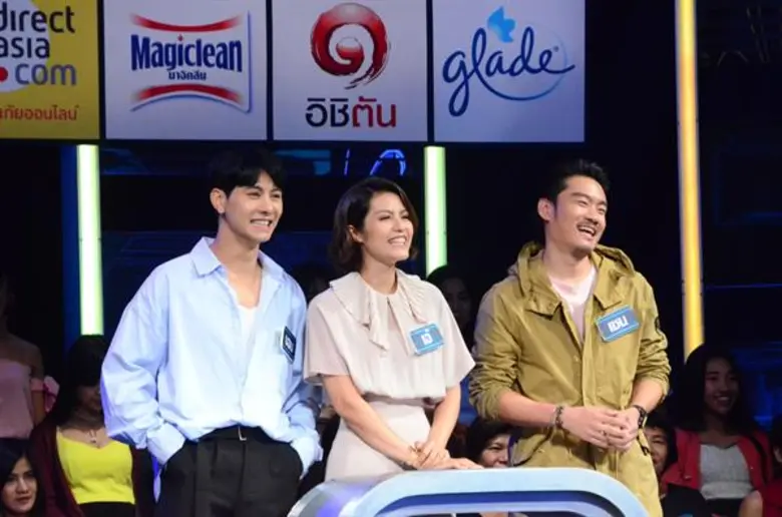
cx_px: 391
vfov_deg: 5.1
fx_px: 5851
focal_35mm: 270
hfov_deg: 7.6
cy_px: 258
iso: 6400
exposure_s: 1/80
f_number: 10
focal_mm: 180
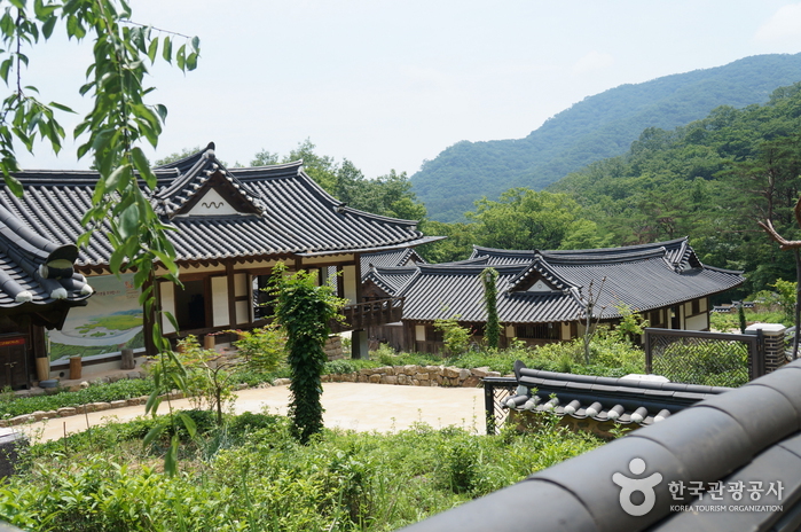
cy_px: 266
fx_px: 767
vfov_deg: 38.3
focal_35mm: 34
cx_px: 400
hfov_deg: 55.2
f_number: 4
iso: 200
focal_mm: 23
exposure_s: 1/1250
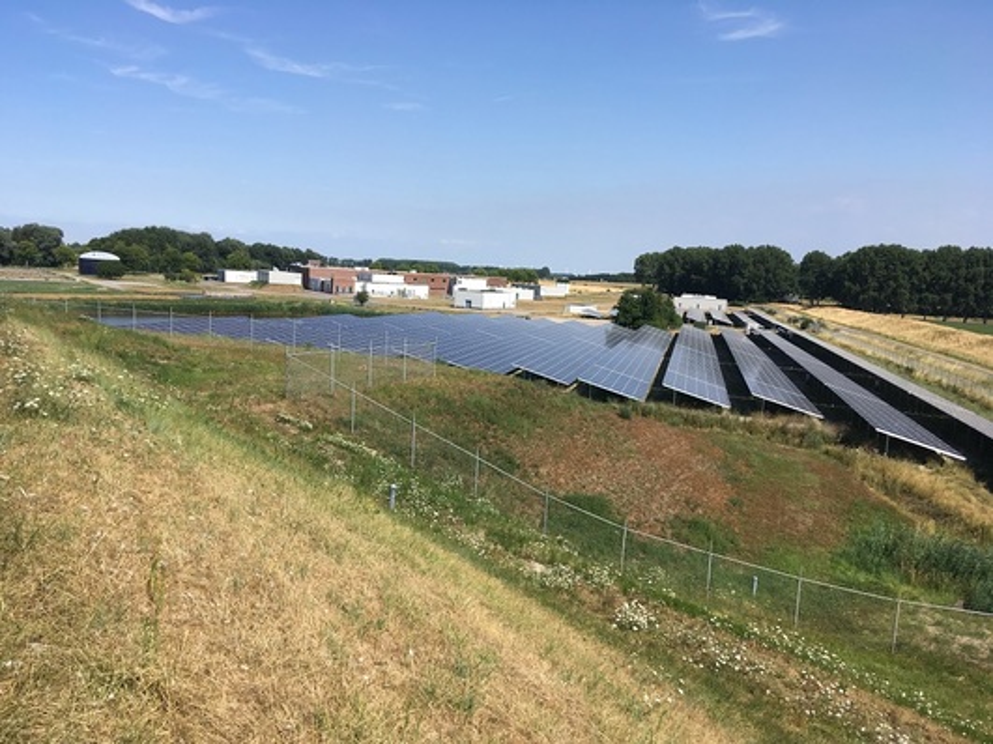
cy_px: 372
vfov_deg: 48.2
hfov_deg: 61.7
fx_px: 832
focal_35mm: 29
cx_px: 496
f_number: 2.2
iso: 25
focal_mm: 4.15
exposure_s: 1/1425
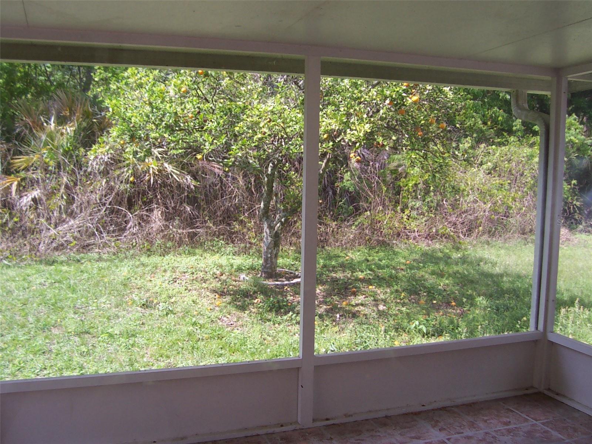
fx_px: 633
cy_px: 222
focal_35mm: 37
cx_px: 296
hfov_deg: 50.1
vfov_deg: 38.7
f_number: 2.8
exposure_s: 1/250
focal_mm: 5.6
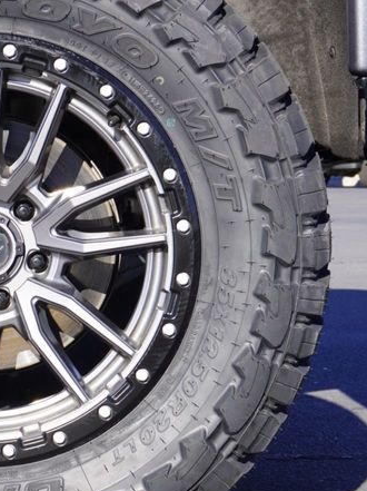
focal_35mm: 124
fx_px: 1757
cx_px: -6
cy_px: 237
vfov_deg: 15.9
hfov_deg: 11.8
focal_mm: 37
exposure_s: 1/100
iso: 100
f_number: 9
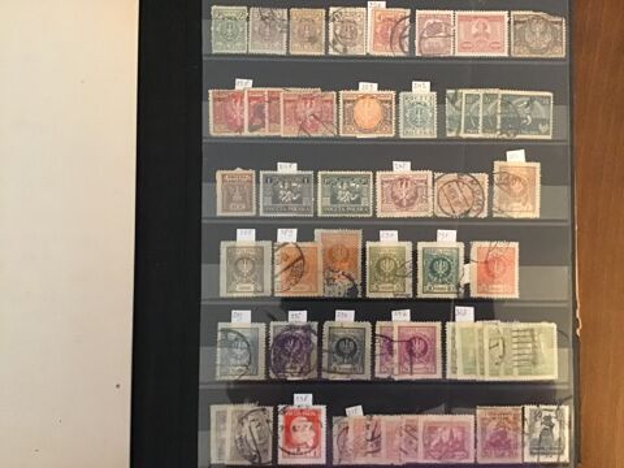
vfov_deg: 45.4
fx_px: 559
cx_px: 312
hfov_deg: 58.4
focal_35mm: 31
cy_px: 234
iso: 500
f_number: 2.4
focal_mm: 3.3
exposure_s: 1/17
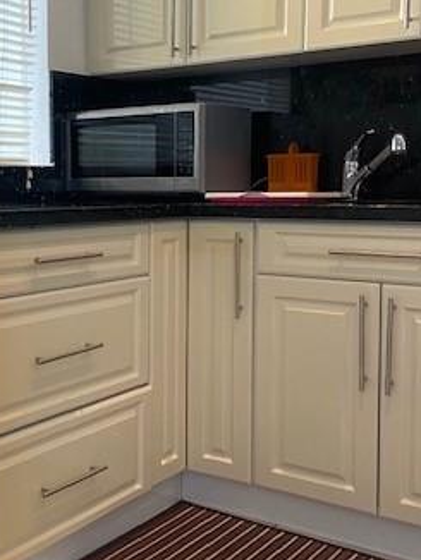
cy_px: 246
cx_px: 69
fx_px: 826
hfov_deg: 27.9
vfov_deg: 37.4
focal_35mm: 51
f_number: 1.8
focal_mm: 4.25
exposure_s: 1/60
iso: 160
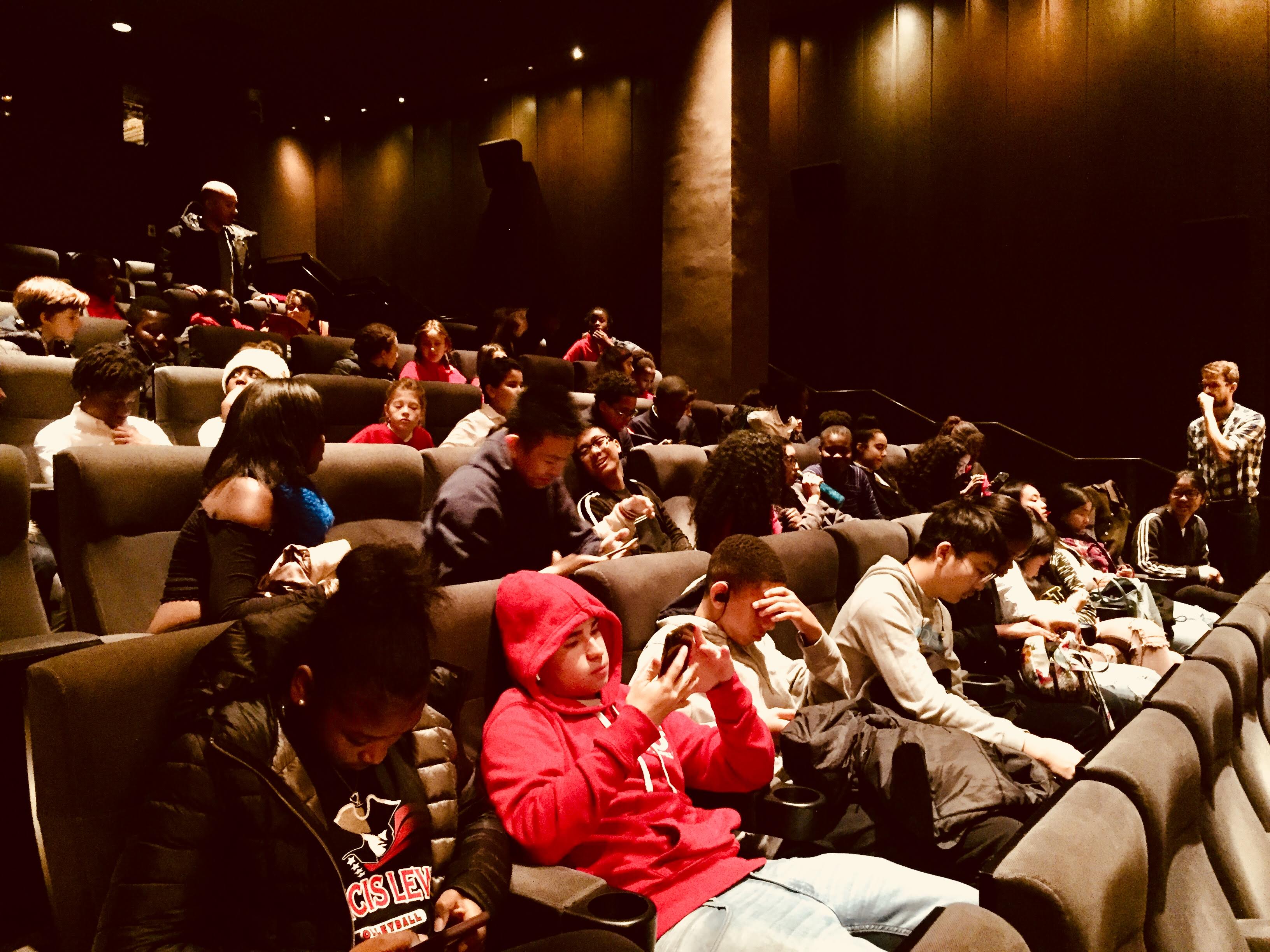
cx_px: 635
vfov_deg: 48.2
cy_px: 476
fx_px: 1064
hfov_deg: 61.7
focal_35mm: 29
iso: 400
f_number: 2.2
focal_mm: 4.15
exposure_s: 1/15
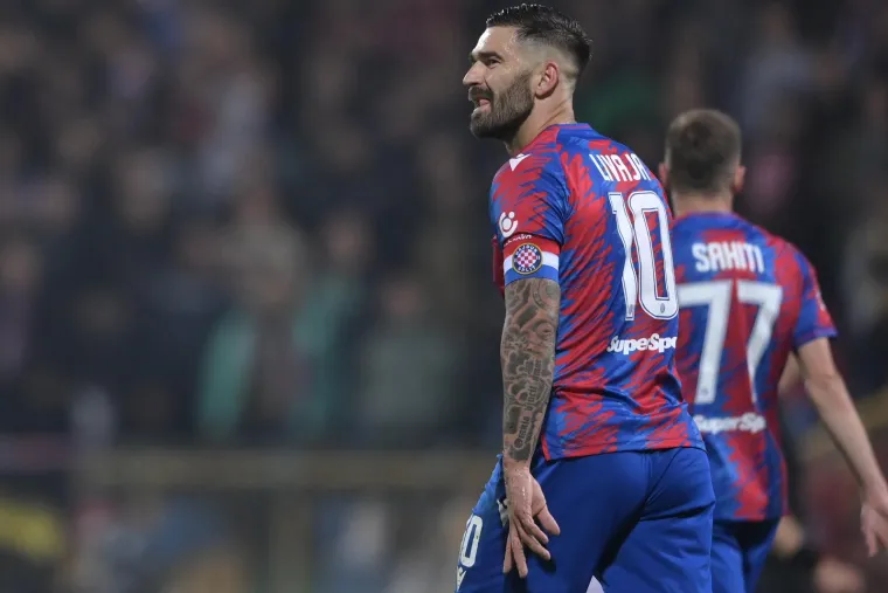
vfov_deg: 3.4
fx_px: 9868
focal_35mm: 400
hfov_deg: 5.2
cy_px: 296
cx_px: 444
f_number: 2.8
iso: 4000
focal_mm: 400
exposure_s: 1/4000
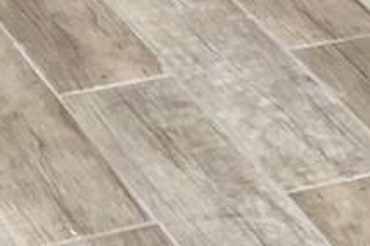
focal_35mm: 226
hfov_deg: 9.0
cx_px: -22
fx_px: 2319
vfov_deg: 5.3
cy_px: -738
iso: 32
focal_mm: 4.15
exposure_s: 1/60
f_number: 2.2
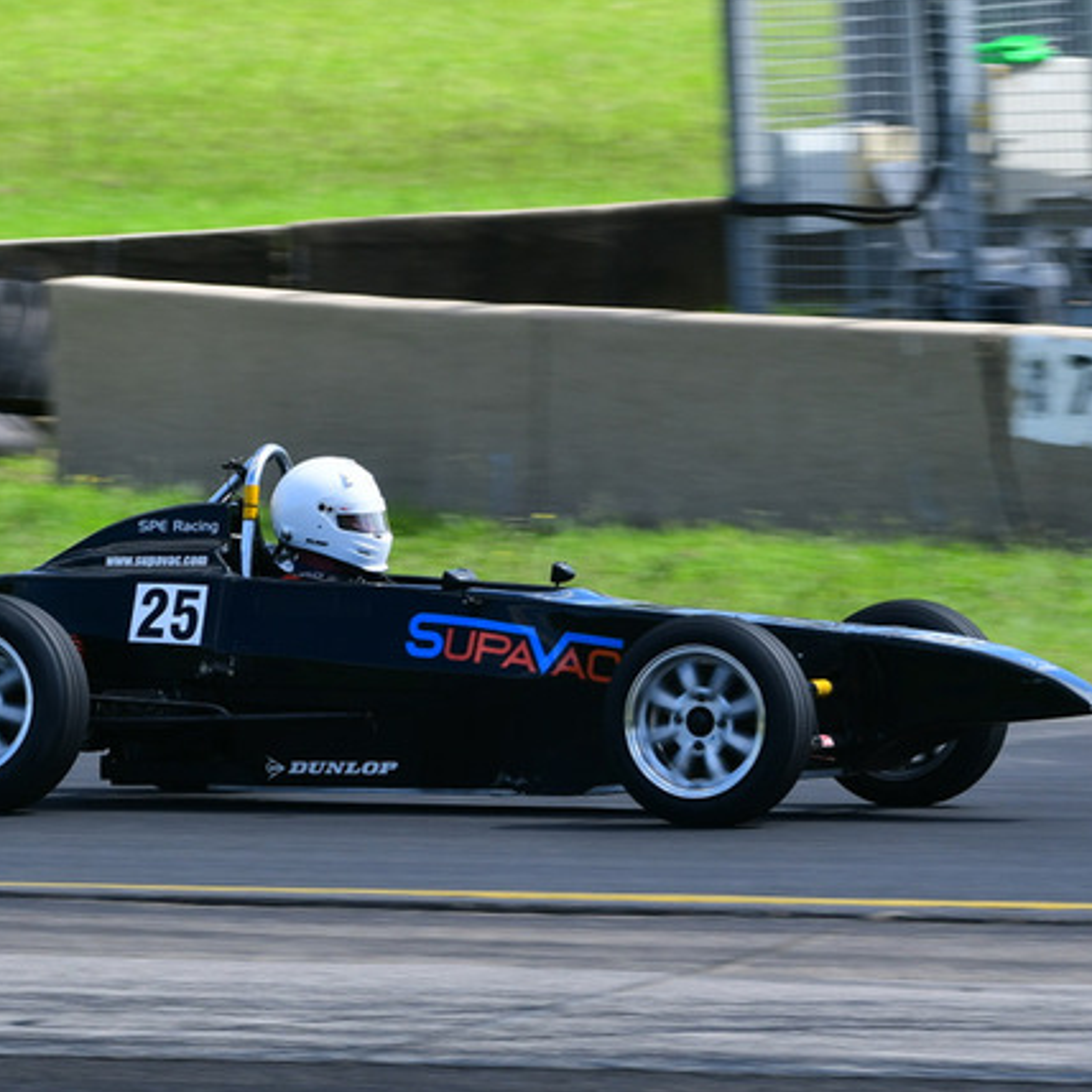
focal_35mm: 477
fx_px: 17024
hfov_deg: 3.7
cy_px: 421
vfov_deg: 3.7
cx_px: 388
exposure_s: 1/320
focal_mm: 200
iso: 200
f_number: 8
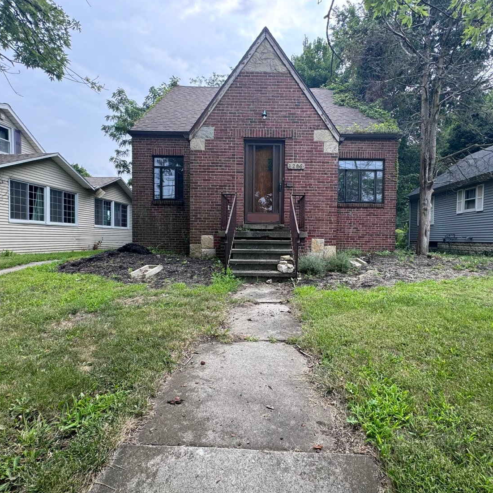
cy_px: 249
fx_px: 274
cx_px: 268
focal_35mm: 17
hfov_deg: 83.8
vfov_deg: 84.0
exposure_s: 1/328
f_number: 2.2
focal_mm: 2.22
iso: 40
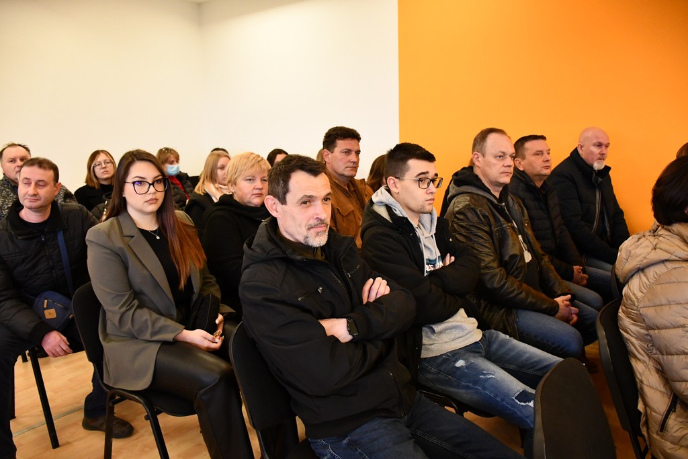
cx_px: 344
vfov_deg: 47.9
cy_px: 230
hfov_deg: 67.4
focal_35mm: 27
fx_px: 516
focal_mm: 18
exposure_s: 1/125
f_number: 3.5
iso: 3200
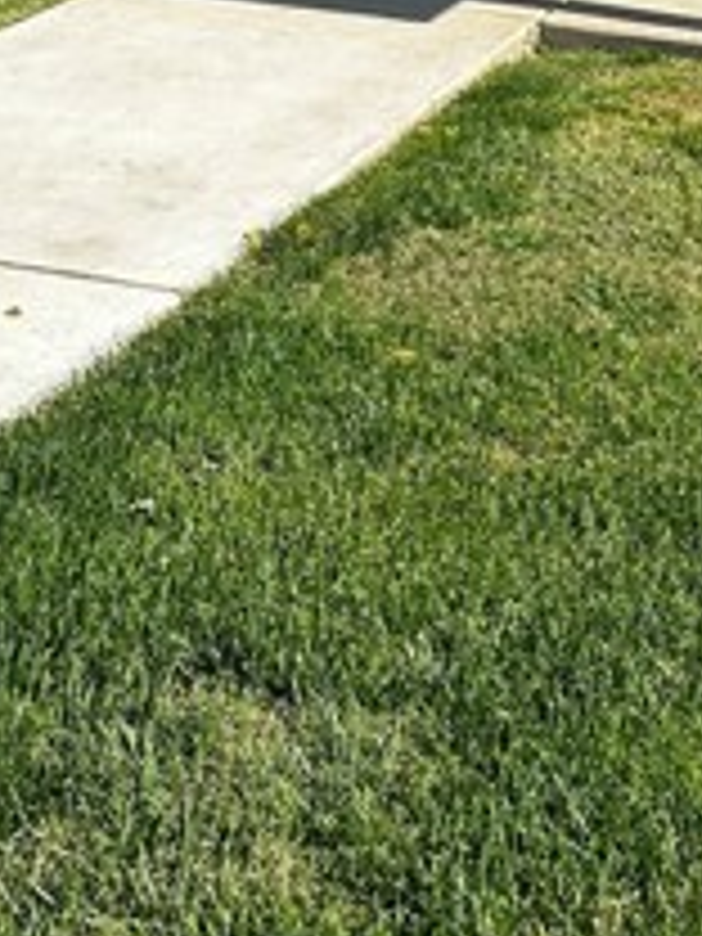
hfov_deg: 19.9
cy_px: -464
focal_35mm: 74
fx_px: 2001
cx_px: 342
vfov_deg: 21.9
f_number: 1.78
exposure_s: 1/3472
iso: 80
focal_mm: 6.86
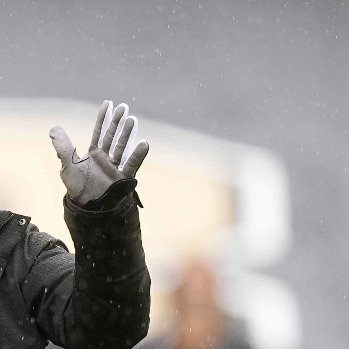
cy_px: 366
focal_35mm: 2929
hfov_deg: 0.6
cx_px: -87
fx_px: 33410
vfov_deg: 0.6
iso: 1250
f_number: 4
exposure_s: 1/1250
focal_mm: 600
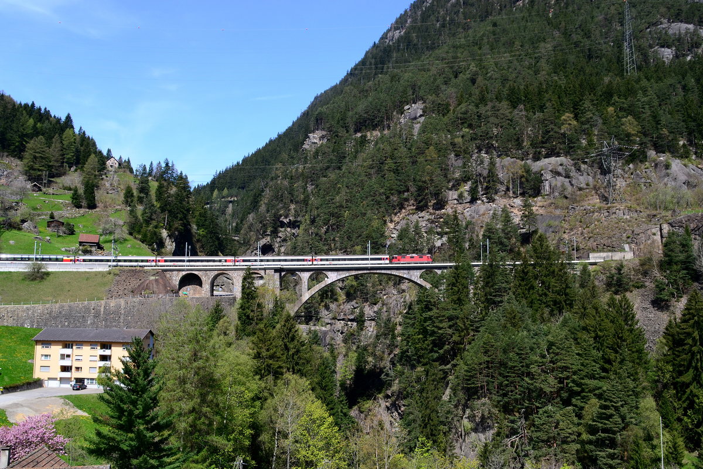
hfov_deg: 57.2
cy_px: 234
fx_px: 644
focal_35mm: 33
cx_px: 352
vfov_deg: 40.0
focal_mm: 22
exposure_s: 1/500
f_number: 7.1
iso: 200
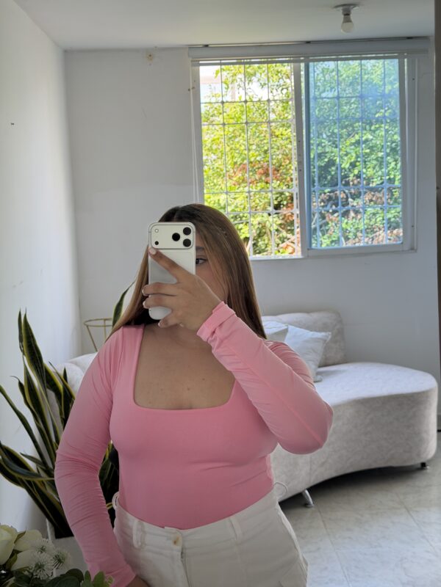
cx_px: 220
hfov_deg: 30.3
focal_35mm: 48
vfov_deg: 39.7
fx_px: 815
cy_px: 294
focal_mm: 6.76
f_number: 1.78
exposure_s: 1/209
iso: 125
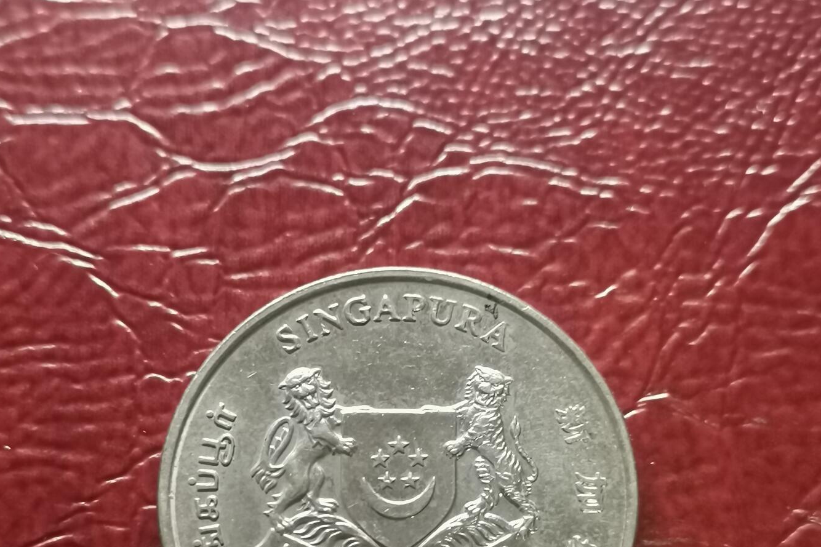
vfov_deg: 18.5
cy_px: 445
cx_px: 408
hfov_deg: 27.7
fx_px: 1664
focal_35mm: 73
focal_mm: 4.75
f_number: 1.8
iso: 500
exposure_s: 1/50
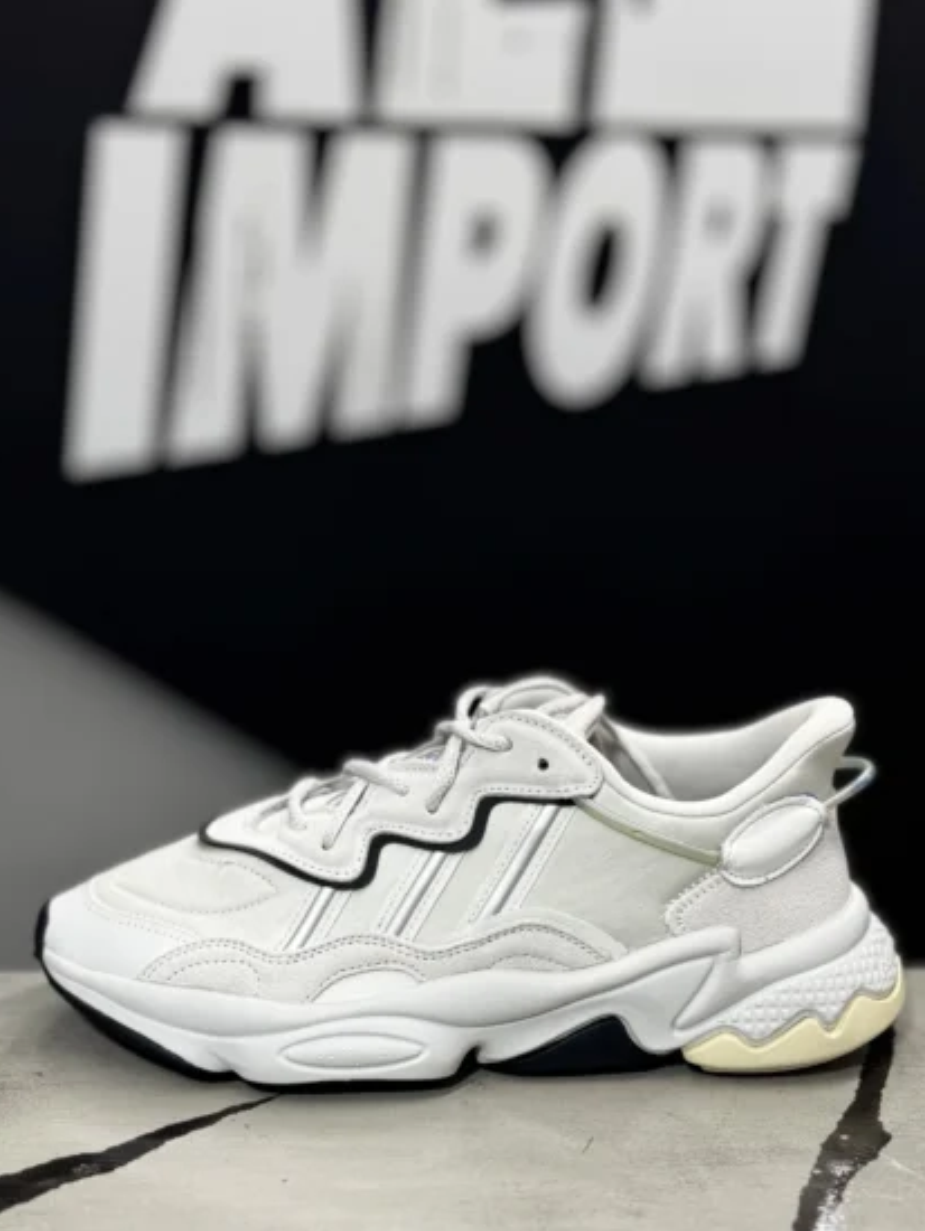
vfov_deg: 38.2
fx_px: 1780
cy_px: 639
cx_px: 457
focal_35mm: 50
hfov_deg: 29.1
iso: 200
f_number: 1.78
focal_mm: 6.76
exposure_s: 1/60
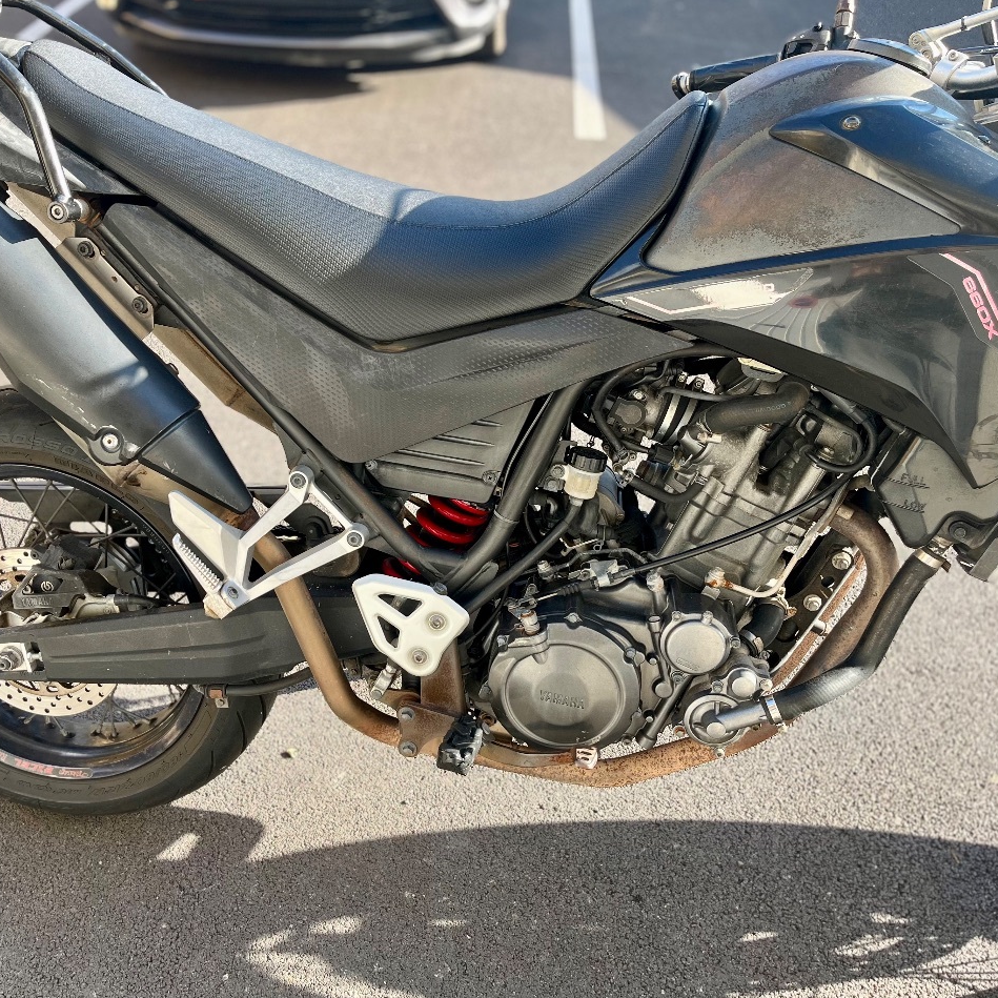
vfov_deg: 52.5
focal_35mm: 31
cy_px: 501
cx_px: 423
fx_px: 1011
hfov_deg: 52.3
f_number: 1.6
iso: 50
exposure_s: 1/403
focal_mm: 5.1
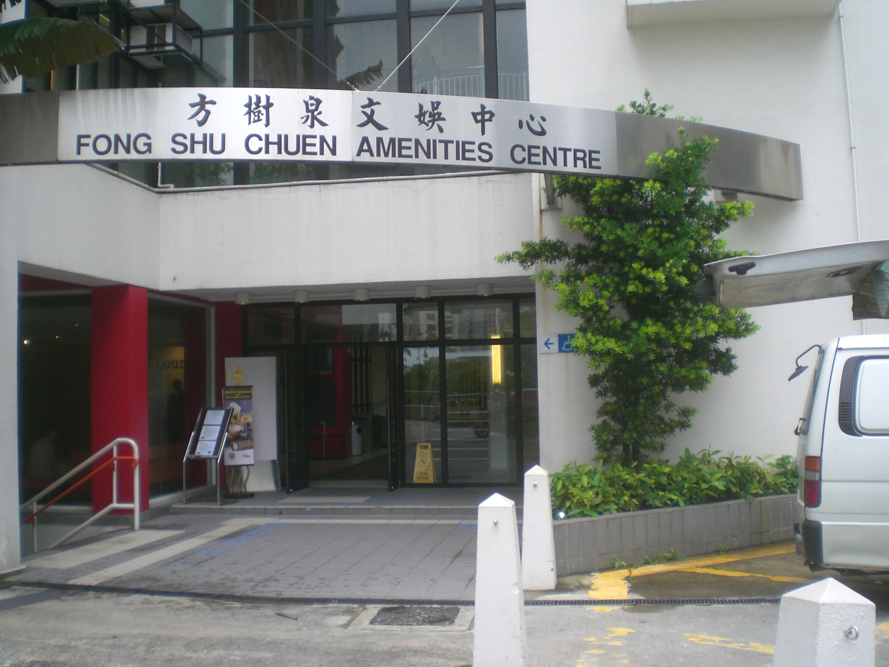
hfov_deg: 47.9
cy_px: 342
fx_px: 1002
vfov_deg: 36.8
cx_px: 435
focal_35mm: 39
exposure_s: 1/80
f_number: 3.1
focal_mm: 6.3
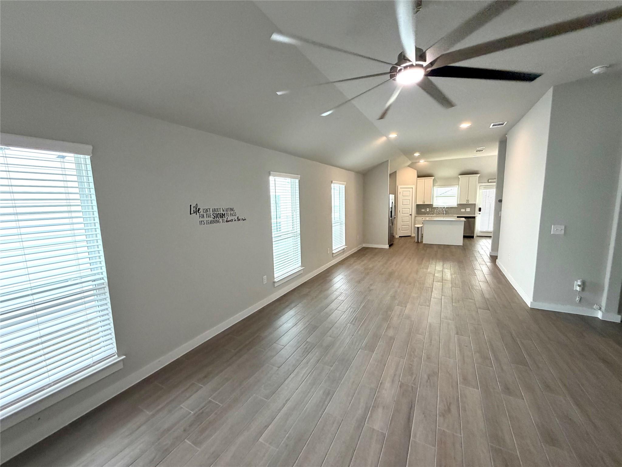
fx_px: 252
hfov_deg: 102.1
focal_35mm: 14
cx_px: 311
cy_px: 234
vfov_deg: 85.7
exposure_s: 1/120
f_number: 2.2
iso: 250
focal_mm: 2.22
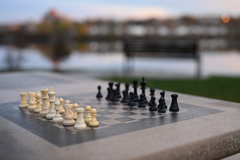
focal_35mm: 50
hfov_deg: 39.6
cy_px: 80
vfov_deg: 27.0
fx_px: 333
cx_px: 120
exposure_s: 1/40
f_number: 1.8
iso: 64
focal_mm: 50
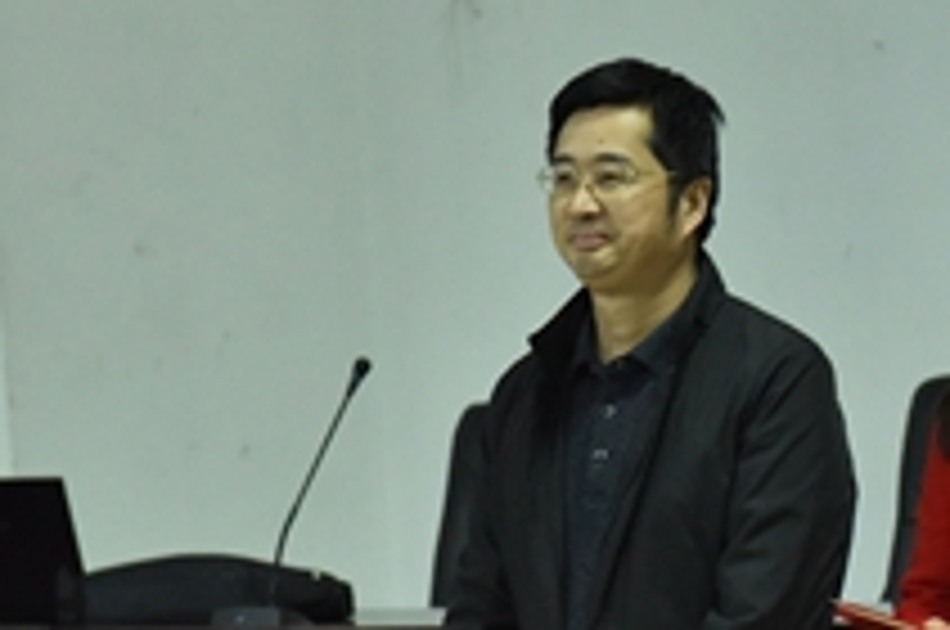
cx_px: 1144
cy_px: 261
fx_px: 4954
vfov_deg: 7.3
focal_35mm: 188
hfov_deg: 10.8
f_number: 4.5
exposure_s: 1/80
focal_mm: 66
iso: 5000
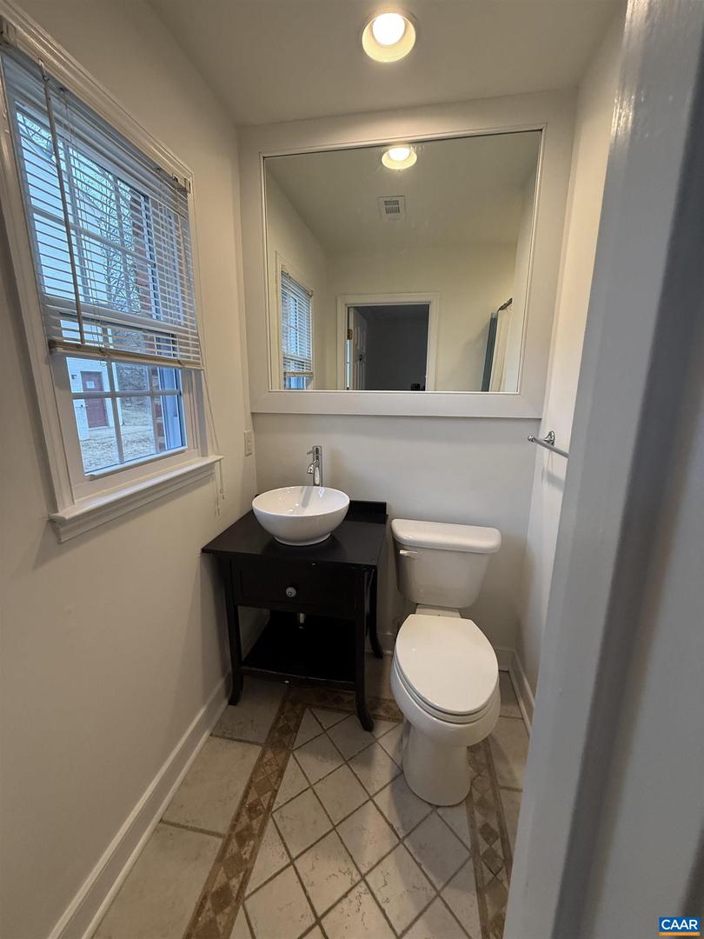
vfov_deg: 102.1
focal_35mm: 14
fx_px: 380
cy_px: 470
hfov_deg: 85.7
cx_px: 352
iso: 250
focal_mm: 2.22
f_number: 2.2
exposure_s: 1/120
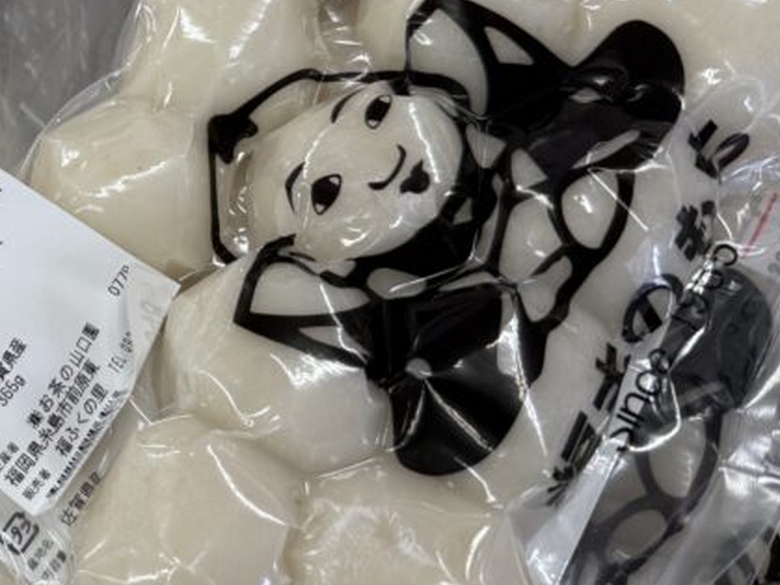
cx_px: -58
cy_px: 184
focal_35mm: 55
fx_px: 1239
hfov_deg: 31.4
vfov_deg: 26.4
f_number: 1.78
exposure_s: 1/120
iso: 100
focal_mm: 6.76
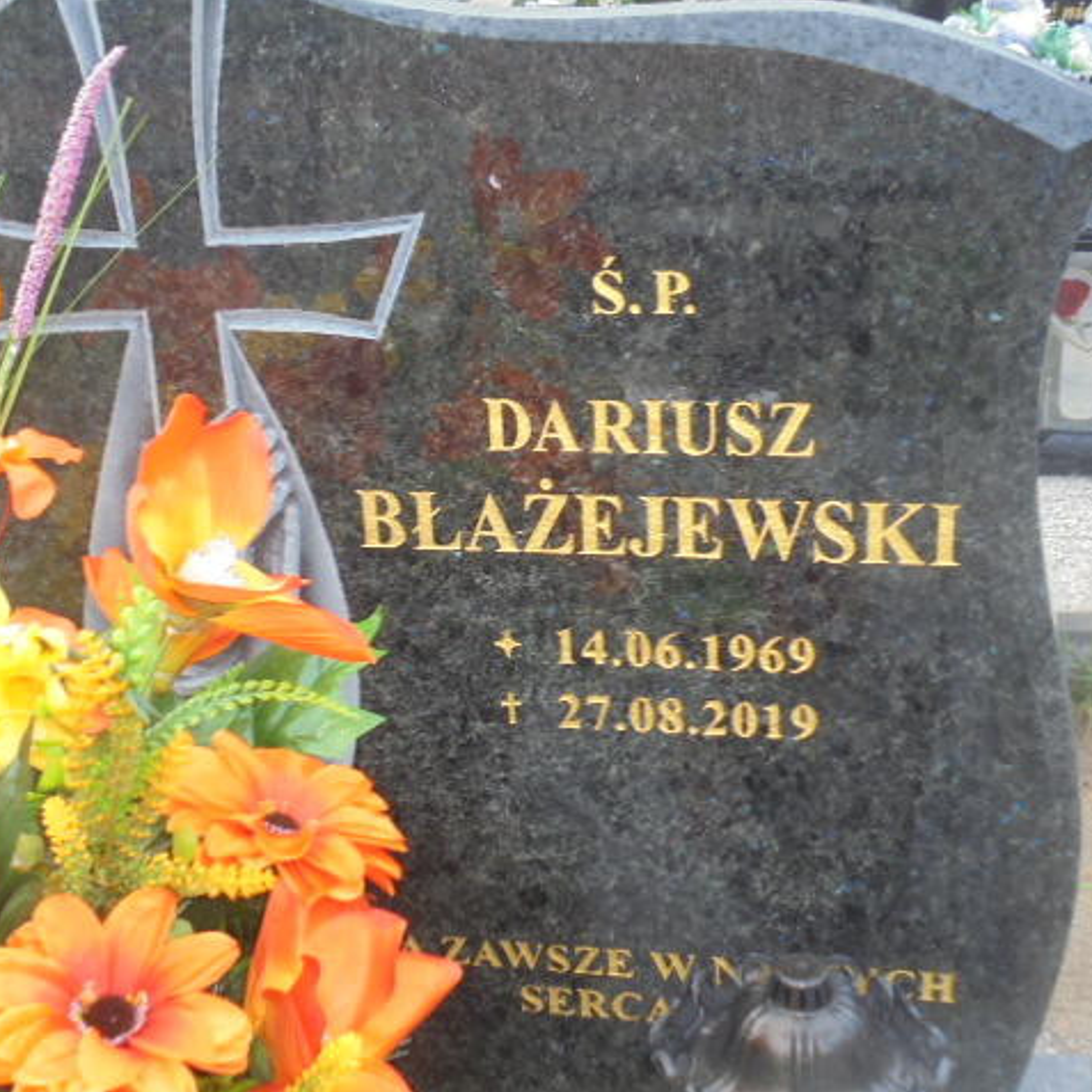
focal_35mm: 51
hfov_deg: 33.4
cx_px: 485
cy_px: 545
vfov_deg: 33.4
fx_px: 1820
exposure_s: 1/30
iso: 100
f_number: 4.5
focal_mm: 7.8
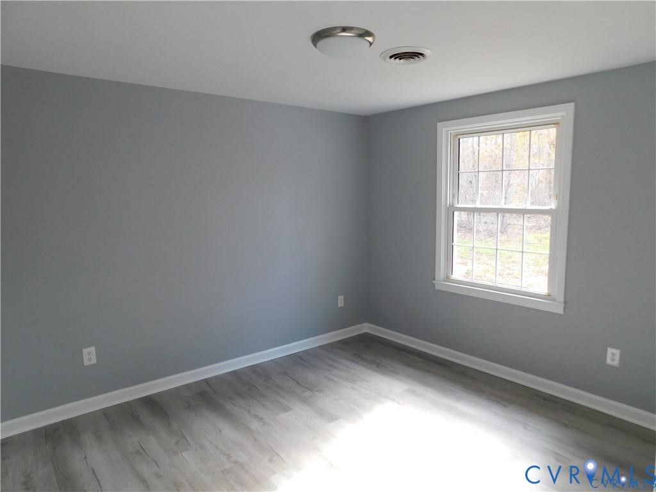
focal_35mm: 23
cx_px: 328
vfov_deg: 58.9
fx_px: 436
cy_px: 246
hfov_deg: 73.9
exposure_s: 1/50
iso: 125
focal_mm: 4
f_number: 3
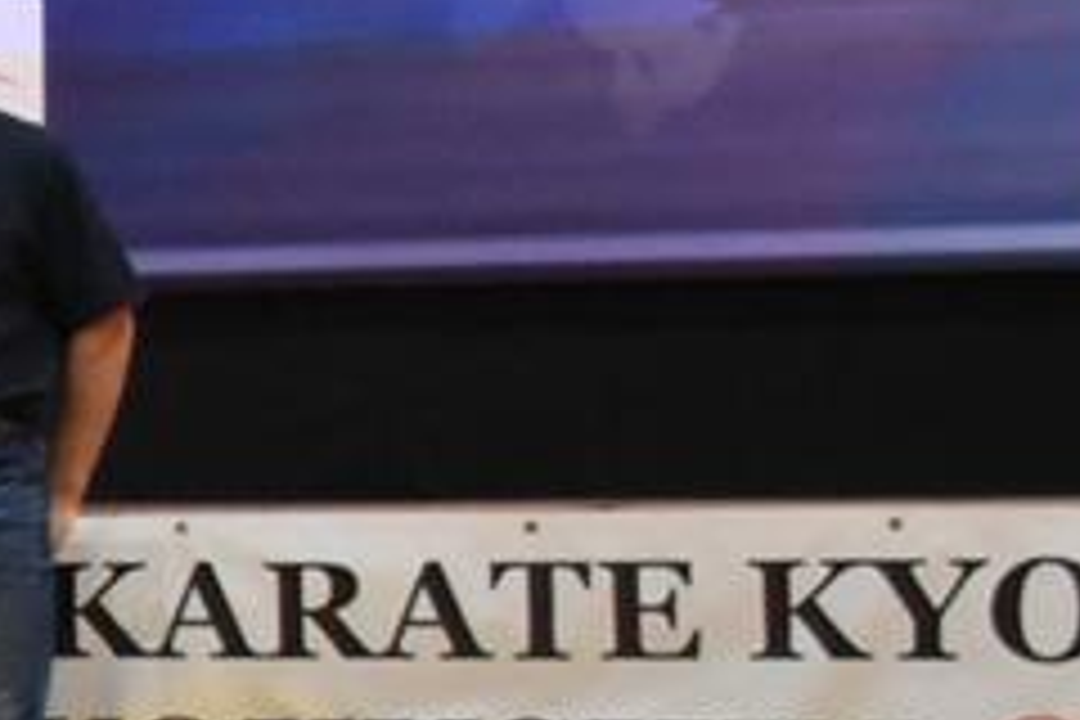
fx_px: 7762
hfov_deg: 6.7
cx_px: -2889
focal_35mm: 259
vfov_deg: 5.3
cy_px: 412
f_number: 3.8
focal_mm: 23
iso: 1600
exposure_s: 1/80
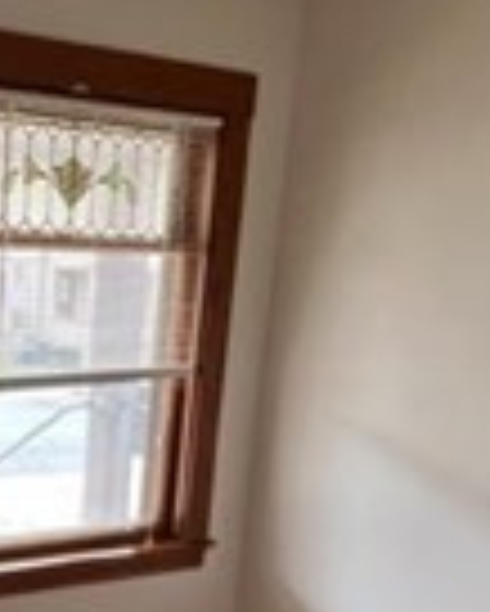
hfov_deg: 30.7
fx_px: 761
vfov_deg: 42.7
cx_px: -85
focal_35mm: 42
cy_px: 441
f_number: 1.8
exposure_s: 1/99
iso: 125
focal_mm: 1.57
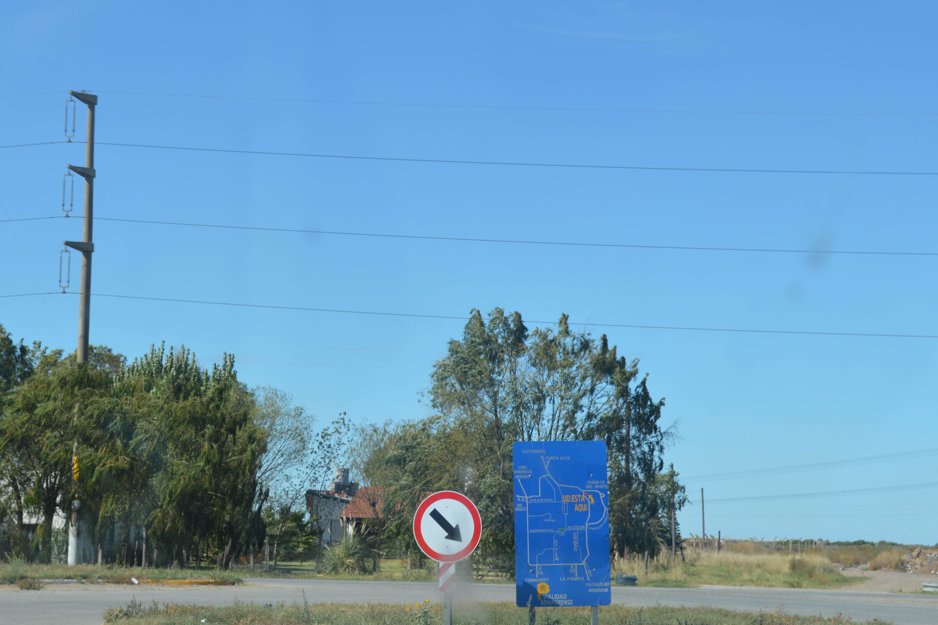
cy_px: 319
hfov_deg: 23.7
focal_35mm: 86
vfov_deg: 16.0
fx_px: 2231
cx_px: 395
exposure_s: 1/200
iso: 100
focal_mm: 45
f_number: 7.1
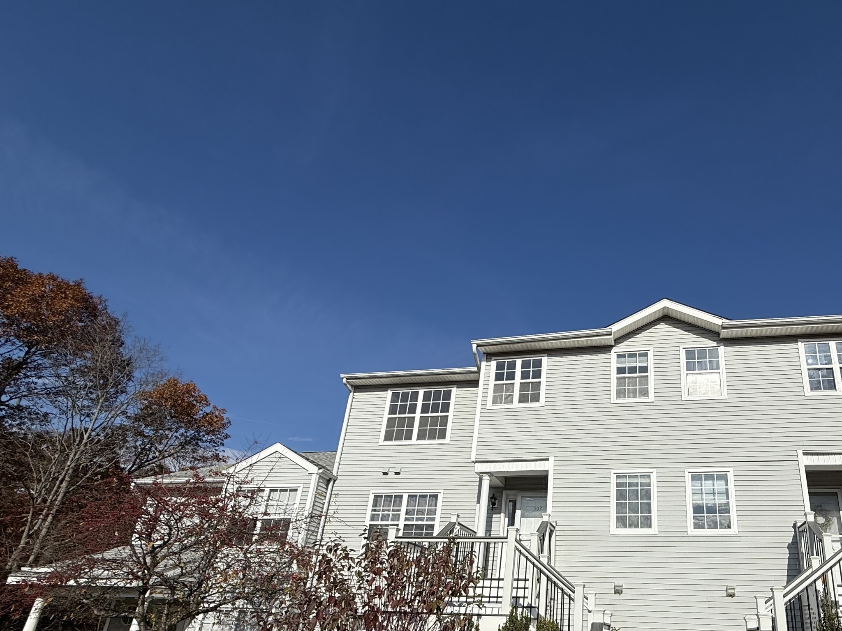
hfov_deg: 75.9
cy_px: 454
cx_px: 578
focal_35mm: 21
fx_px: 511
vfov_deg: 60.8
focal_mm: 2.22
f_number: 2.2
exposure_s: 1/6803
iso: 40
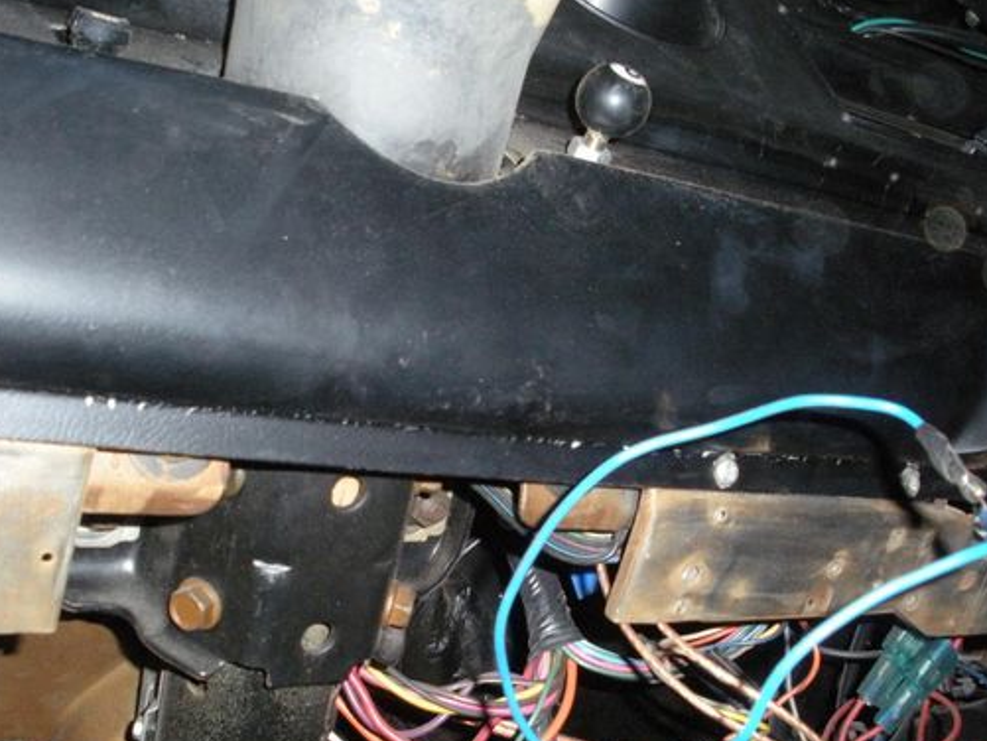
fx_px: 1312
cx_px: 493
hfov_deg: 41.2
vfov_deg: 31.4
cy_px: 453
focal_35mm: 46
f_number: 3.5
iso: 400
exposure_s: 1/60
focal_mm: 6.3
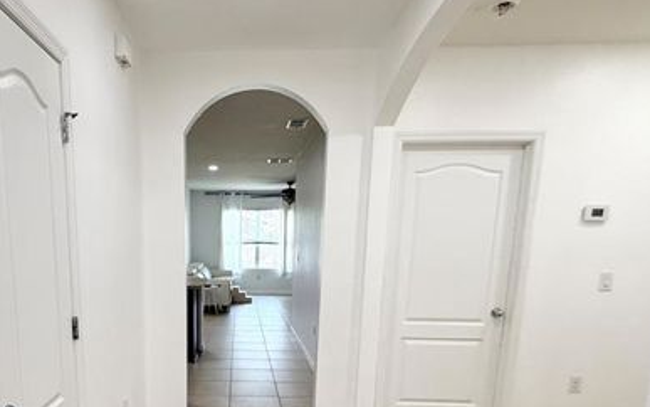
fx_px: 478
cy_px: 328
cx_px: 212
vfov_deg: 43.8
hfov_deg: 66.4
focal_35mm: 27
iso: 125
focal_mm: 2.22
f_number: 2.2
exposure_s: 1/120
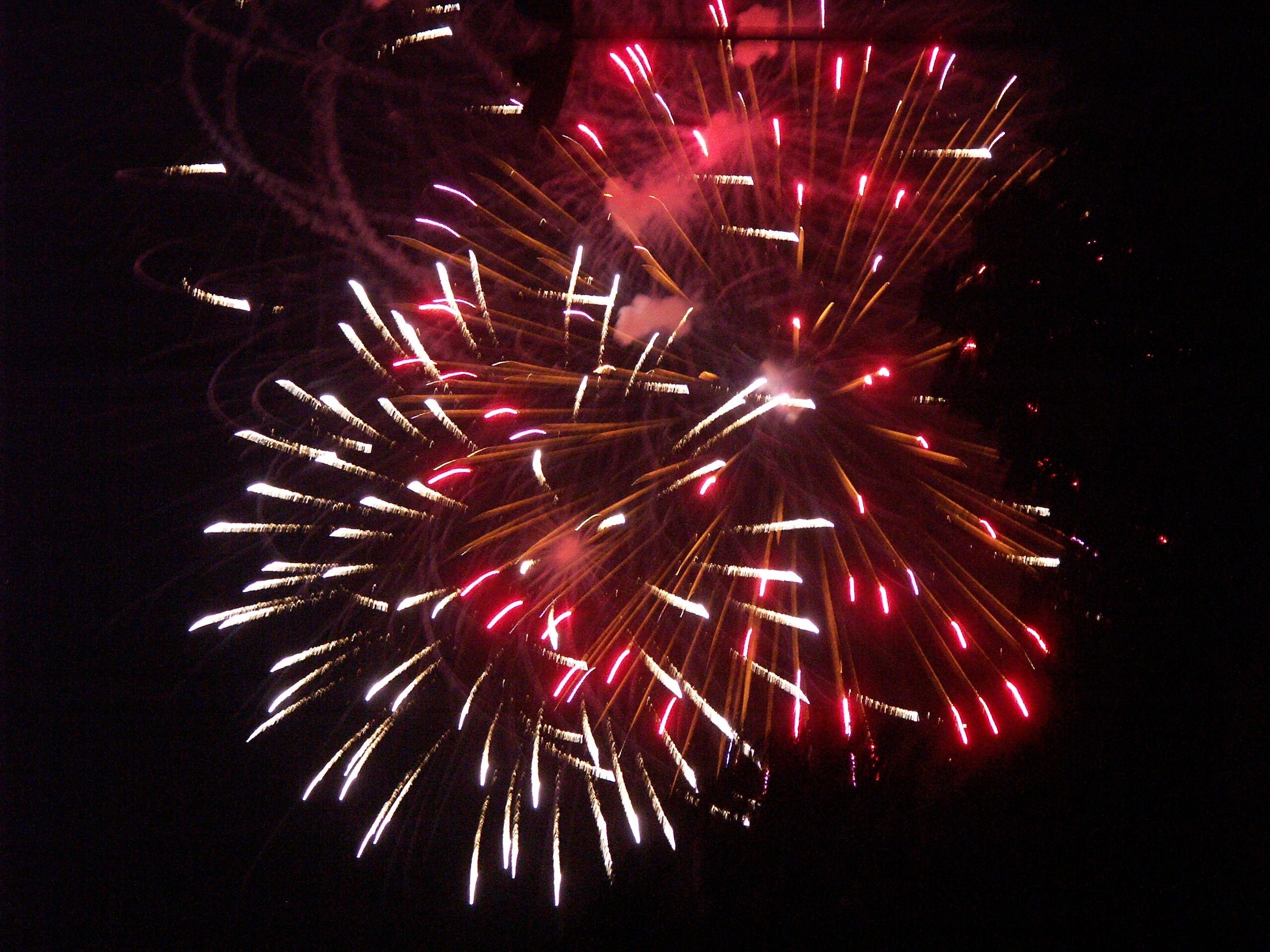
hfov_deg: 9.9
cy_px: 476
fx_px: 7301
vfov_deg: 7.5
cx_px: 635
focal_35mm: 199
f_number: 3.5
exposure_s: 1/6
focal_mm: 50.48
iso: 400
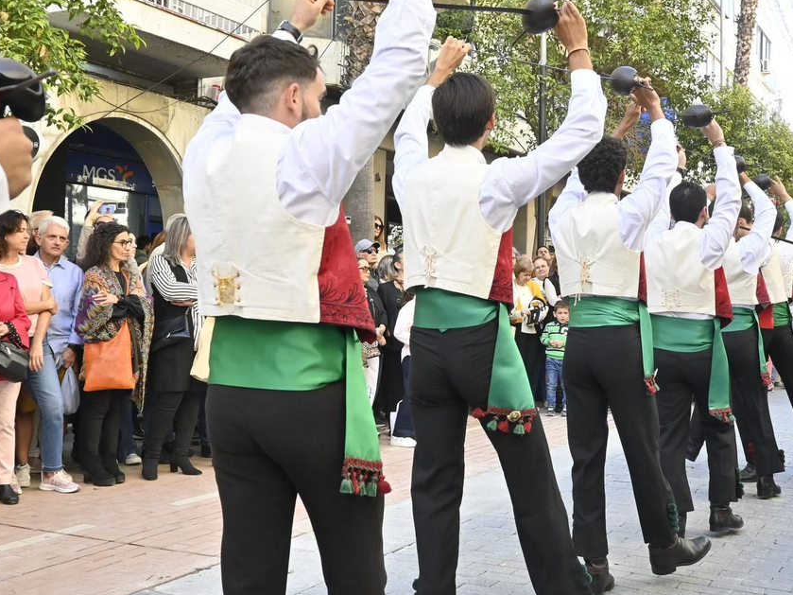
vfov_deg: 32.9
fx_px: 1008
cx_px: 387
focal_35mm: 44
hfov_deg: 42.9
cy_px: 274
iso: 800
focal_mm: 16
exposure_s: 1/500
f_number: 5
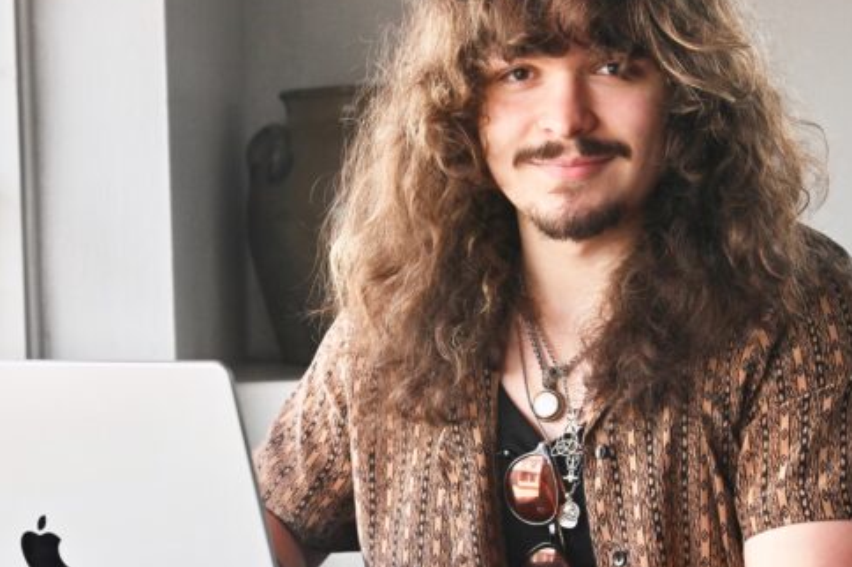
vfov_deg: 15.2
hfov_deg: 22.6
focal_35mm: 90
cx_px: 378
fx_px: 2128
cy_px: 331
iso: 1000
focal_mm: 58
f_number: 7.1
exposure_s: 1/400
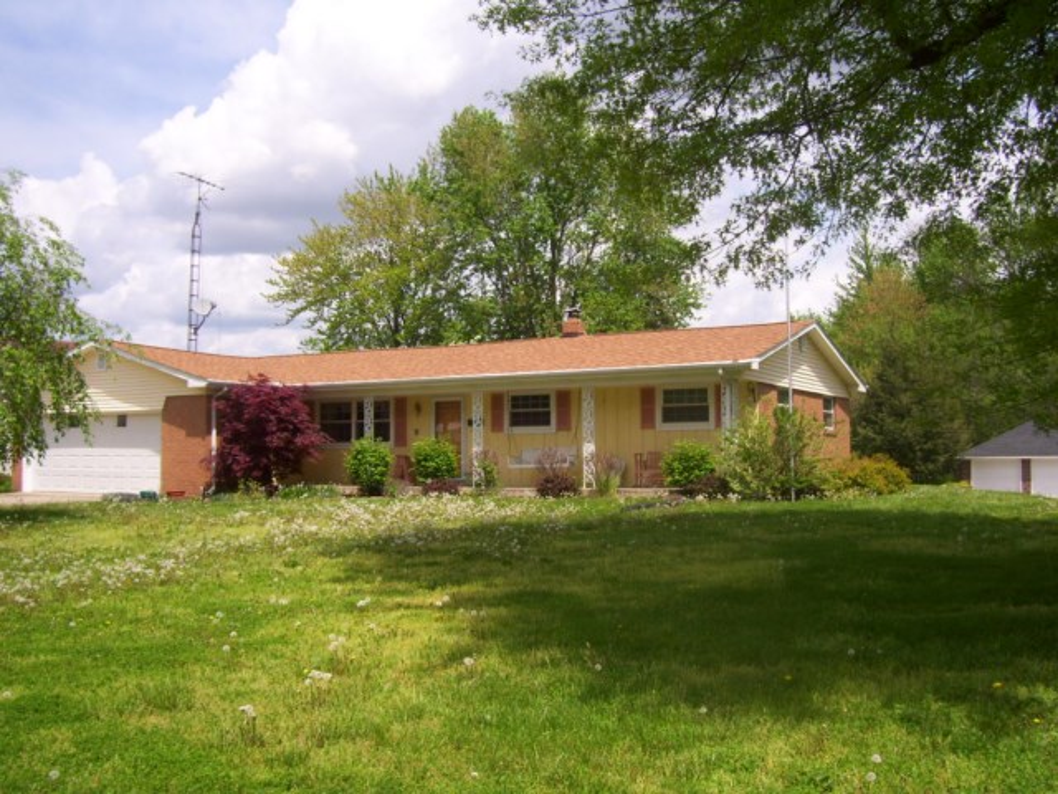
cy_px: 397
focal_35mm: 36
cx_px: 529
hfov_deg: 51.4
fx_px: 1100
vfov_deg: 39.7
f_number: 4.8
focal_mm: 6
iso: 80
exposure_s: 1/500
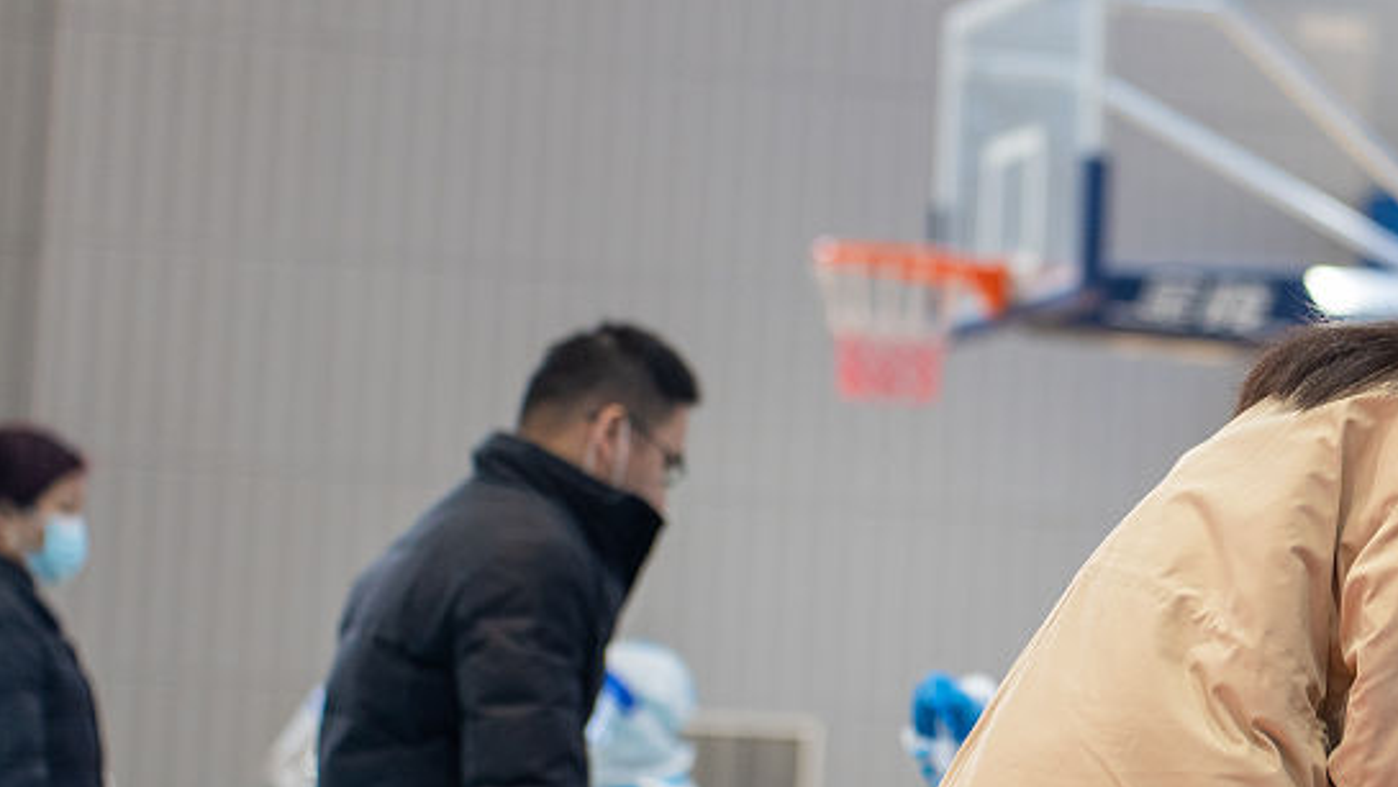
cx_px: 1429
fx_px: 6415
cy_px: 485
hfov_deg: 12.3
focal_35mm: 173
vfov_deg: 7.0
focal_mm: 75
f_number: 2.8
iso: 500
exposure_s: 1/160
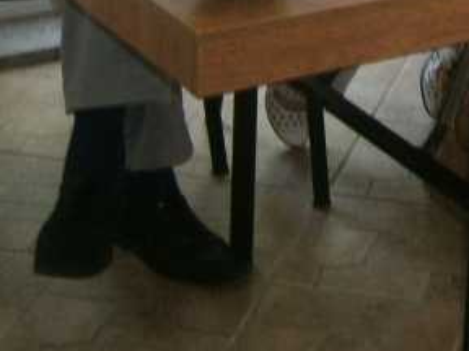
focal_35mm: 128
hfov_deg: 14.9
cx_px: 560
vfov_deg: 11.0
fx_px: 1734
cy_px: -221
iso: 125
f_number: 3.1
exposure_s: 1/40
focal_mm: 6.4
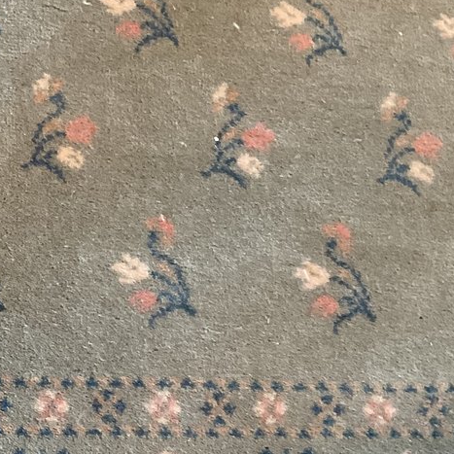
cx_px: -51
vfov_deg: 20.9
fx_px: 1232
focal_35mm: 83
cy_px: 275
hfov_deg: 19.9
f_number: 1.8
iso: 250
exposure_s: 1/30
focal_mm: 3
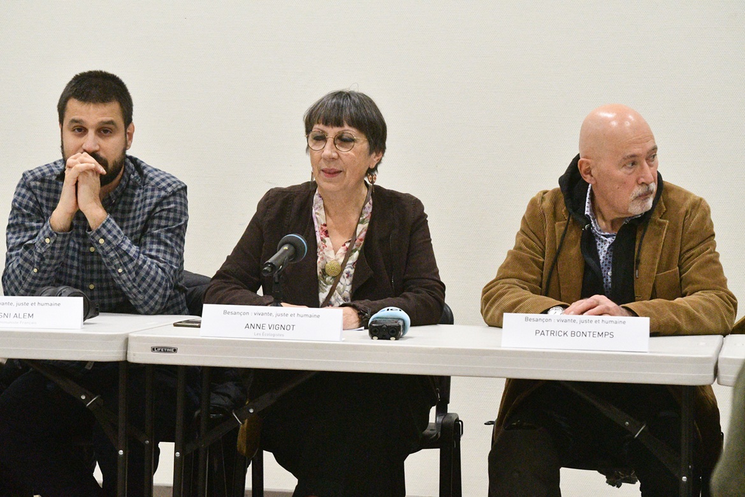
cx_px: 372
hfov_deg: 18.9
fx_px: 2235
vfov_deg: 12.7
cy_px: 248
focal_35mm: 108
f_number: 9
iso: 16000
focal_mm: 72
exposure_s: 1/320
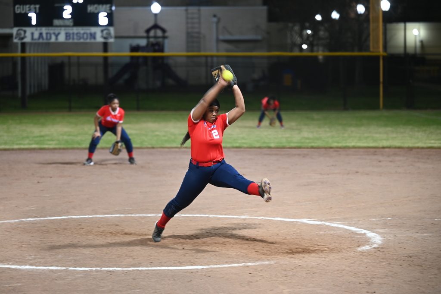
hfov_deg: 15.8
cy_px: 147
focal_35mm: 130
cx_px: 220
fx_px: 1591
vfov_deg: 10.5
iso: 1100
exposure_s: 1/125
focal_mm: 130
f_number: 2.8
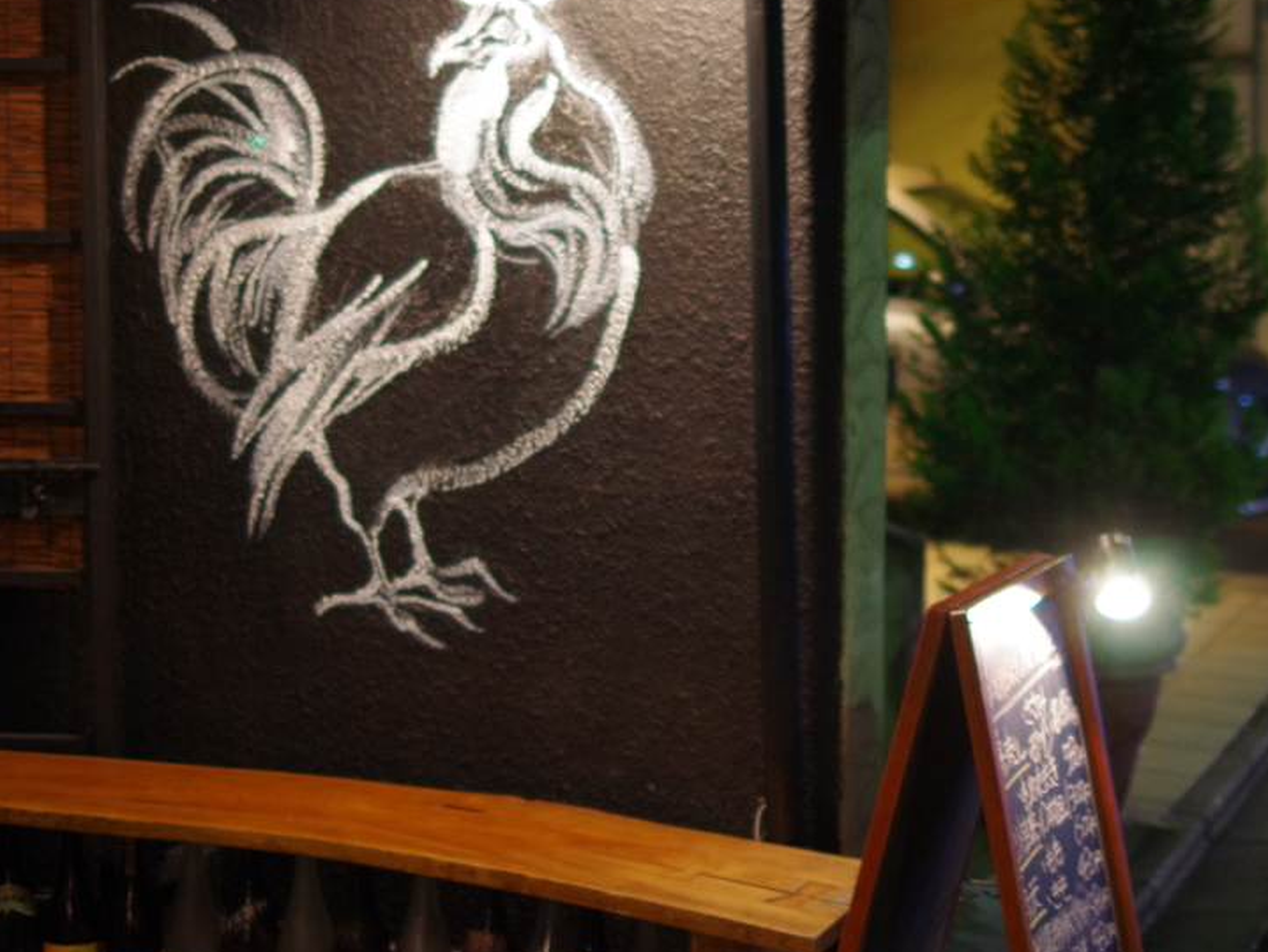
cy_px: 376
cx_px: 691
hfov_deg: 30.7
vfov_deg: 23.3
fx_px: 2308
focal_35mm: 63
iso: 800
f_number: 1.8
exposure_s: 1/25
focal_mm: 31
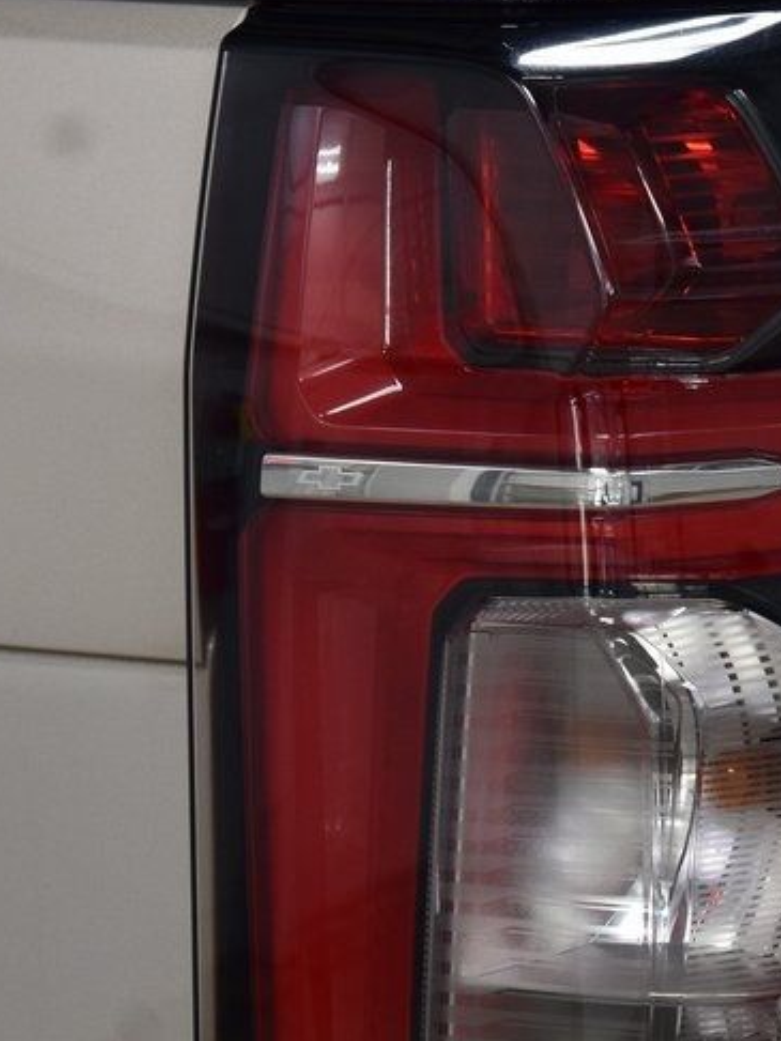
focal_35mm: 182
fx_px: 5477
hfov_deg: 8.1
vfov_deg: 10.9
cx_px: 552
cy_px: 681
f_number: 7.1
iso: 800
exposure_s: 1/30
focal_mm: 60
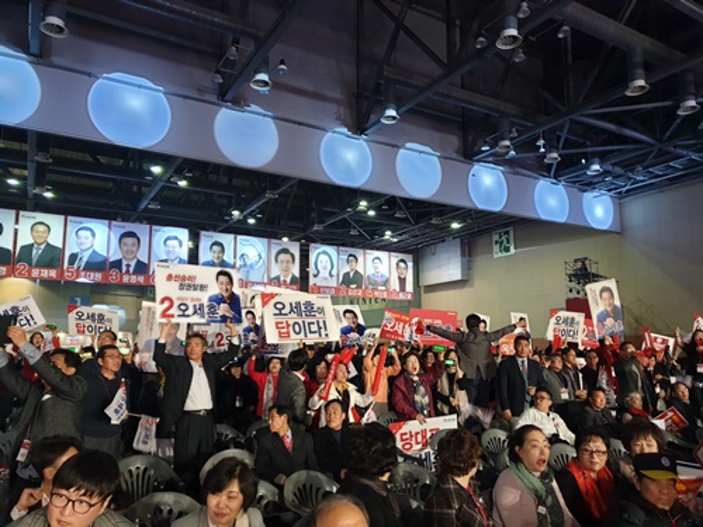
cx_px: 352
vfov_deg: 53.1
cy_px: 264
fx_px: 528
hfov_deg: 67.3
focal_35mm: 26
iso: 250
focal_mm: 4.3
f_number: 1.5
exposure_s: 1/25
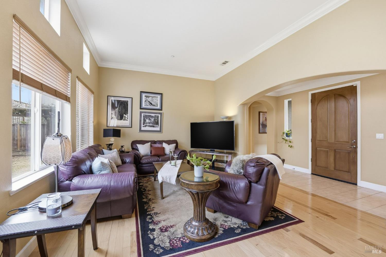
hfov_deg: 104.3
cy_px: 128
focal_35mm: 14
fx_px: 150
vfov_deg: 81.2
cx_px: 193
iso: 320
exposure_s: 1/60
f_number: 5.6
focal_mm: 14
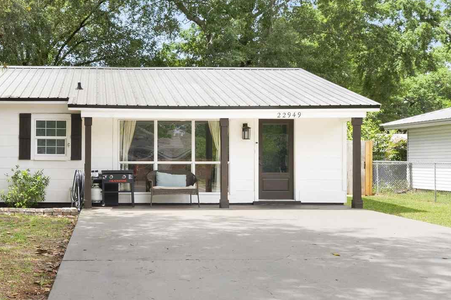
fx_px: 556
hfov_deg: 42.7
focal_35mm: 44
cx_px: 111
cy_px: 155
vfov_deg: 30.2
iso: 400
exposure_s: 1/160
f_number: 11
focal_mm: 15.5
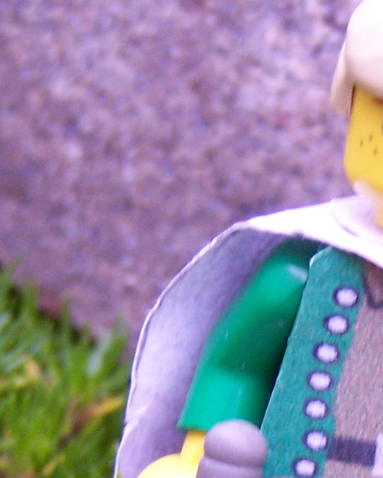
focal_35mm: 354
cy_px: 482
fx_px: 5015
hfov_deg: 4.4
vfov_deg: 5.5
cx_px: 475
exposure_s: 1/45
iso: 140
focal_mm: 17.5
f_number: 3.2
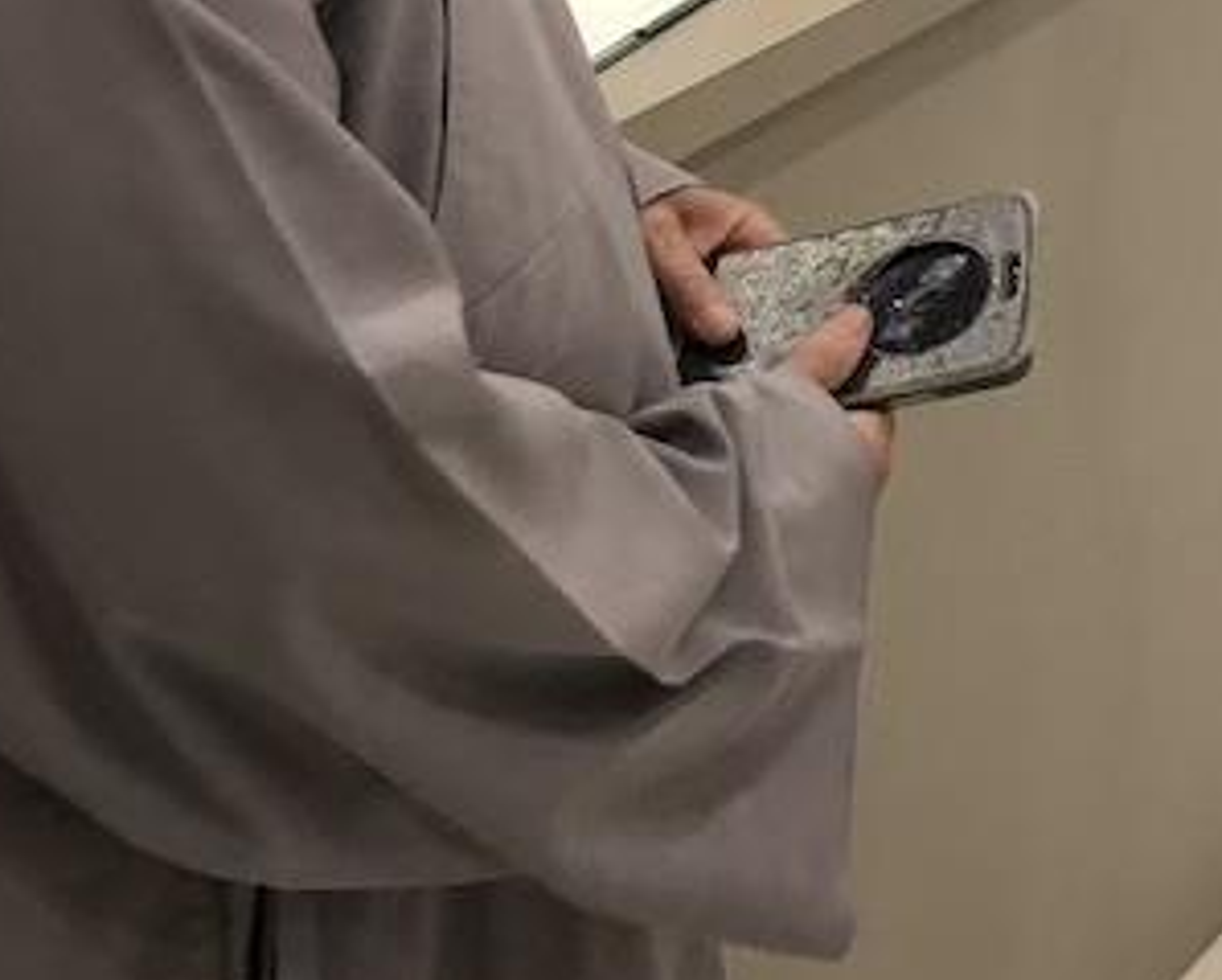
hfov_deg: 16.9
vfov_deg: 13.2
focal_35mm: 110
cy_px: -533
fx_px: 3982
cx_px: 1349
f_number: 1.8
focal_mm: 3.99
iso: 50
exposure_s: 1/15
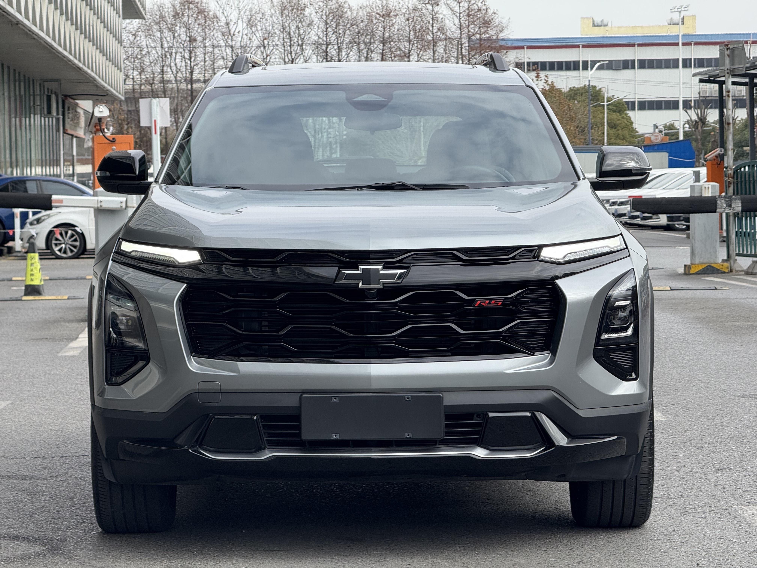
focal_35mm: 120
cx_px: 378
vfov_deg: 12.3
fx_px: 2624
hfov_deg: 16.4
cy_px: 284
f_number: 2.8
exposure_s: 1/714
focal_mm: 15.66
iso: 50
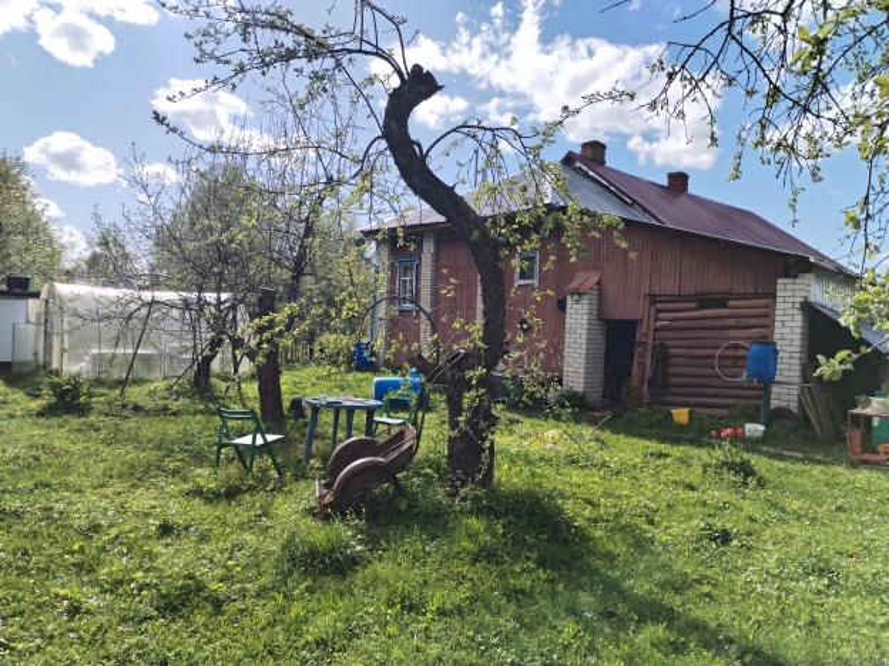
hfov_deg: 61.7
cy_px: 333
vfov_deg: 48.2
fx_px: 745
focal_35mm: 29
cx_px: 444
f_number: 1.8
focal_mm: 4.75
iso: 100
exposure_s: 1/2805
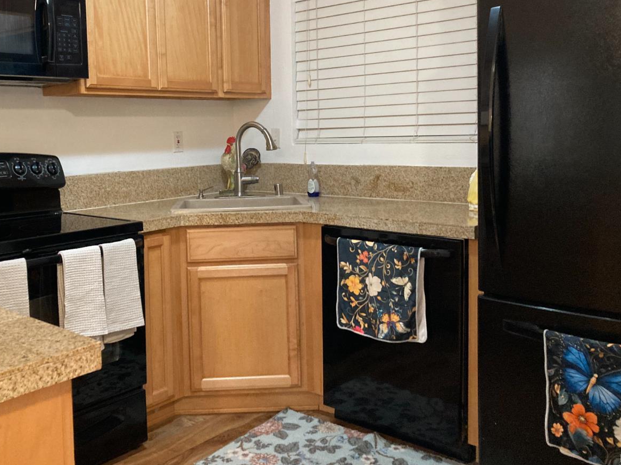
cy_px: 178
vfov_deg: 39.4
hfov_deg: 51.2
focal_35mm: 36
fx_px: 646
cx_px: 264
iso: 320
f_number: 1.8
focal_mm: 3.99
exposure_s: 1/30
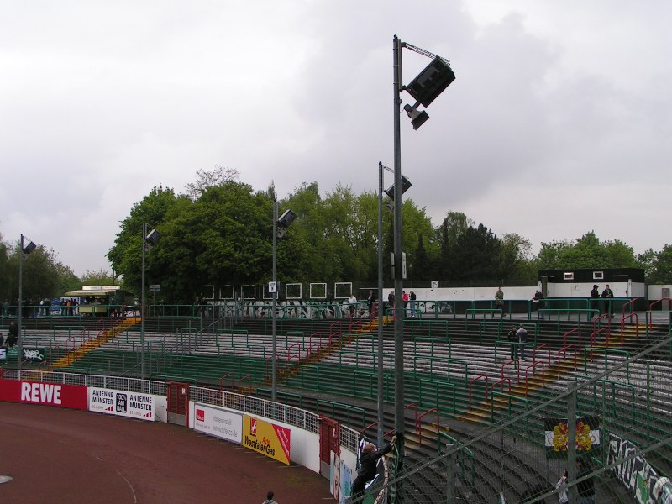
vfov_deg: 32.2
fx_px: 874
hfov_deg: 42.1
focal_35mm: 45
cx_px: 336
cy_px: 252
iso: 50
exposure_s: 1/80
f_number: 4.5
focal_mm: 6.9
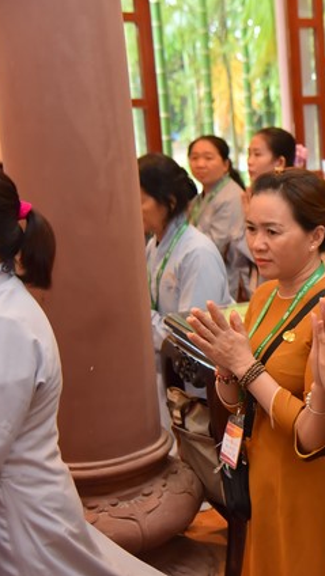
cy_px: 290
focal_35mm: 61
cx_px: 430
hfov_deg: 18.3
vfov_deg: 34.3
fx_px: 933
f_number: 5
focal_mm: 38
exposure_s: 1/125
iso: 1600
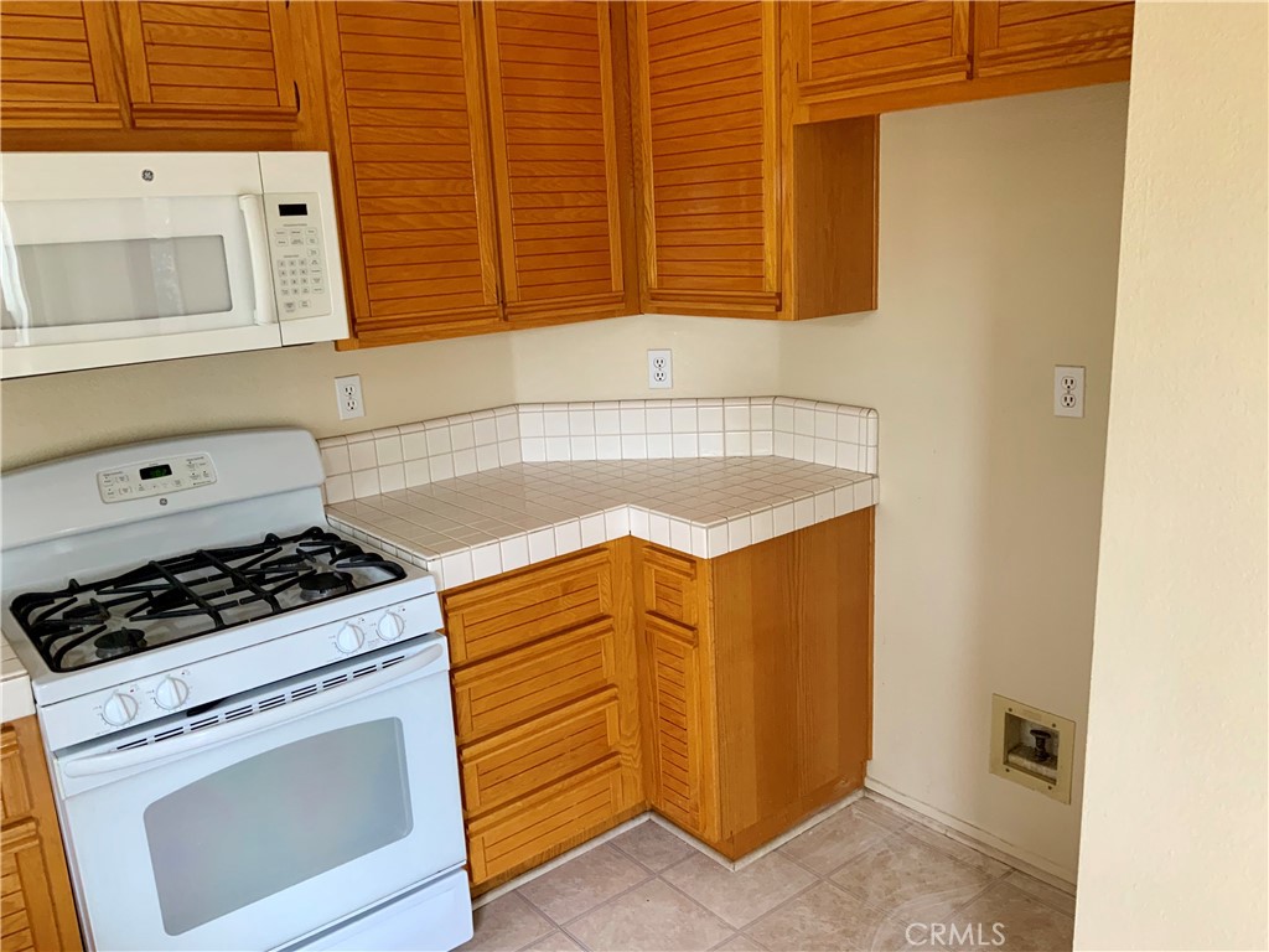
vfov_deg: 48.2
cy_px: 476
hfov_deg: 61.7
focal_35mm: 29
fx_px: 1063
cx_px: 634
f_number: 1.8
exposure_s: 1/78
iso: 64
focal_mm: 3
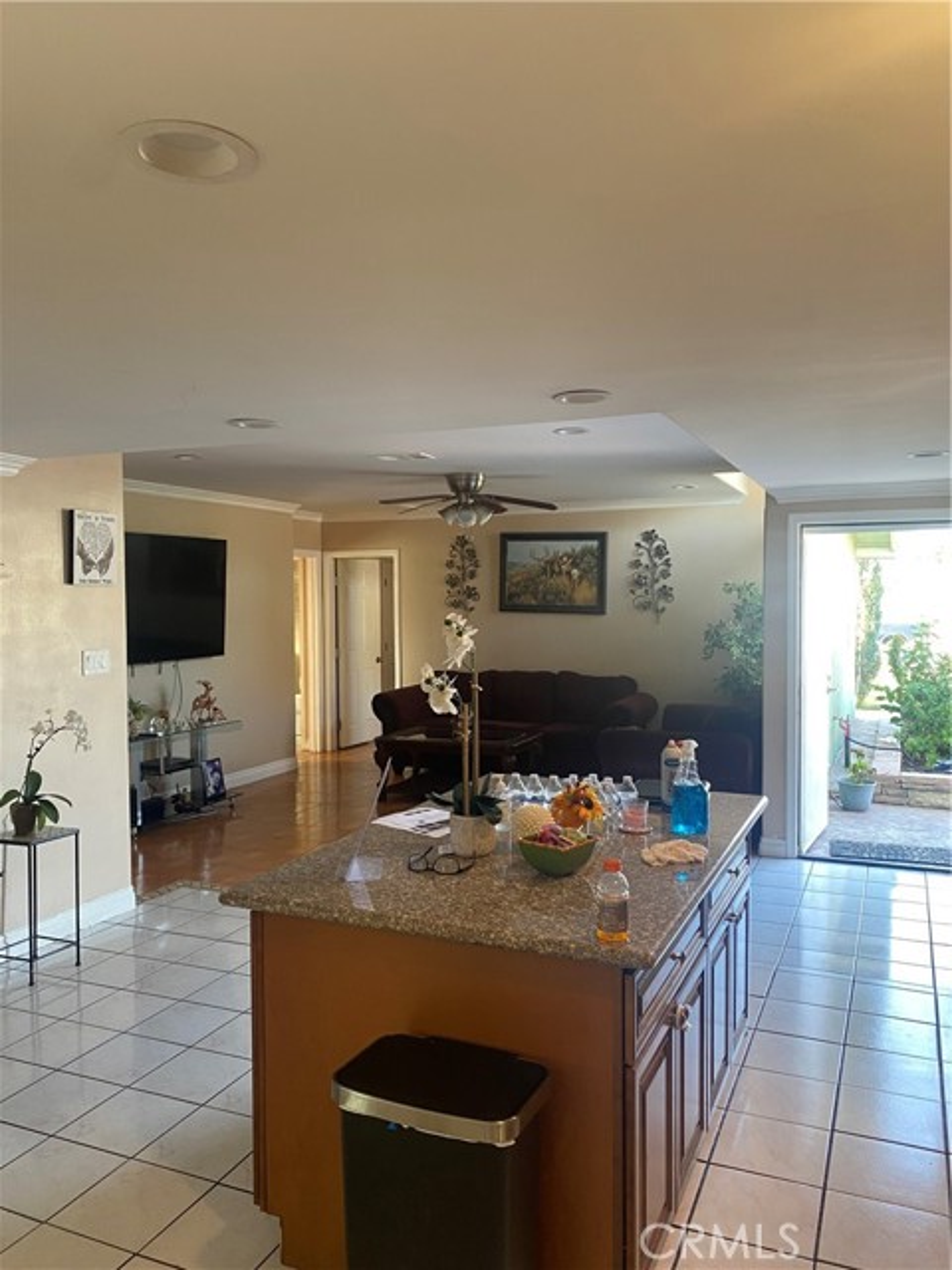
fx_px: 953
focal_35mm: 26
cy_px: 635
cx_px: 476
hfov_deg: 53.1
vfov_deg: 67.3
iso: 125
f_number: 1.8
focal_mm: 4.25
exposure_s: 1/60
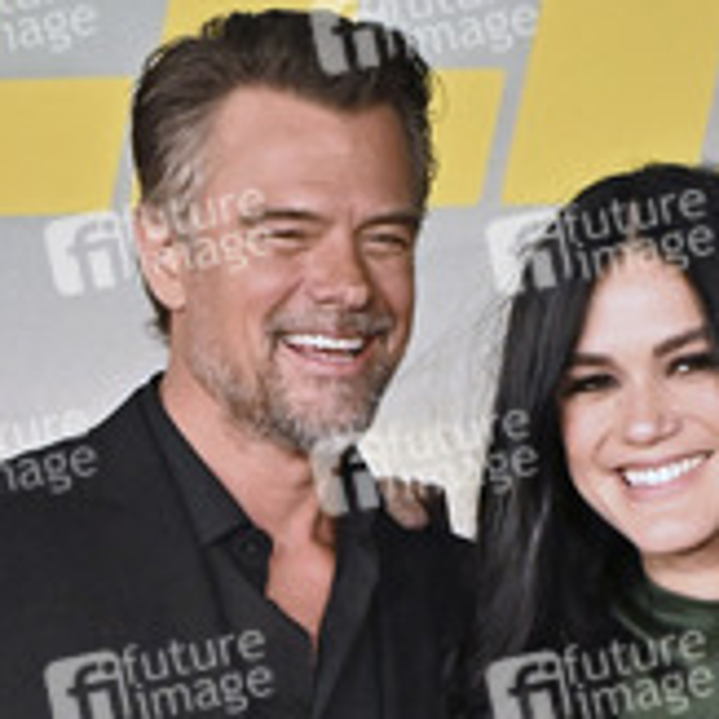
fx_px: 2867
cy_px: 573
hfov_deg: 14.3
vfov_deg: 14.2
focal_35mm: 122
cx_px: 481
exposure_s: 1/320
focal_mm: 35
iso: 3200
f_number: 3.5
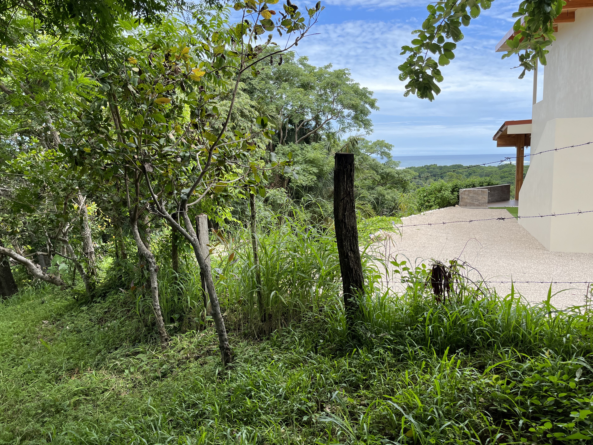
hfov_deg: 63.4
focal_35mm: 28
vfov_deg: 49.7
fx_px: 480
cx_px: 280
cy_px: 210
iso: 50
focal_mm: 5.1
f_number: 1.6
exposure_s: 1/1802
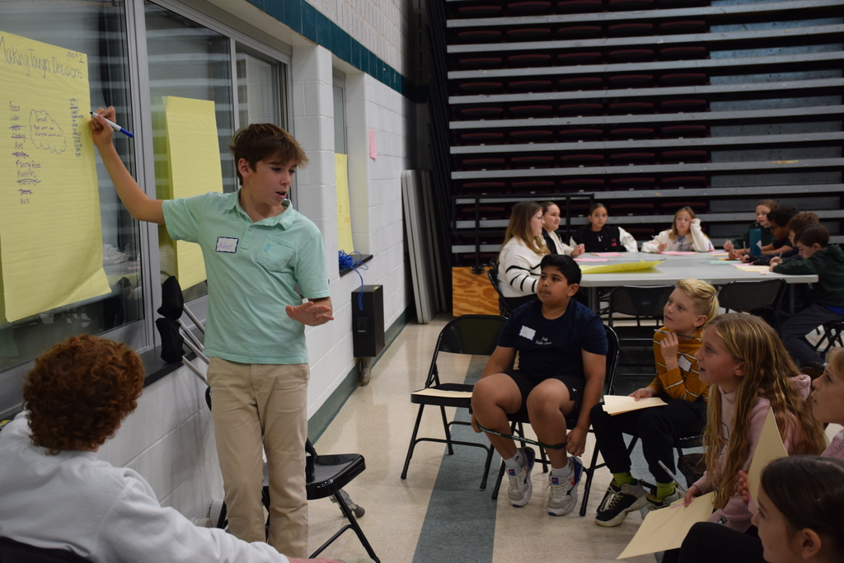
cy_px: 282
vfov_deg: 29.9
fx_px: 1055
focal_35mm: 45
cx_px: 422
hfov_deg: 43.6
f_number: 4
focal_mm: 30
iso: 800
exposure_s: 1/60
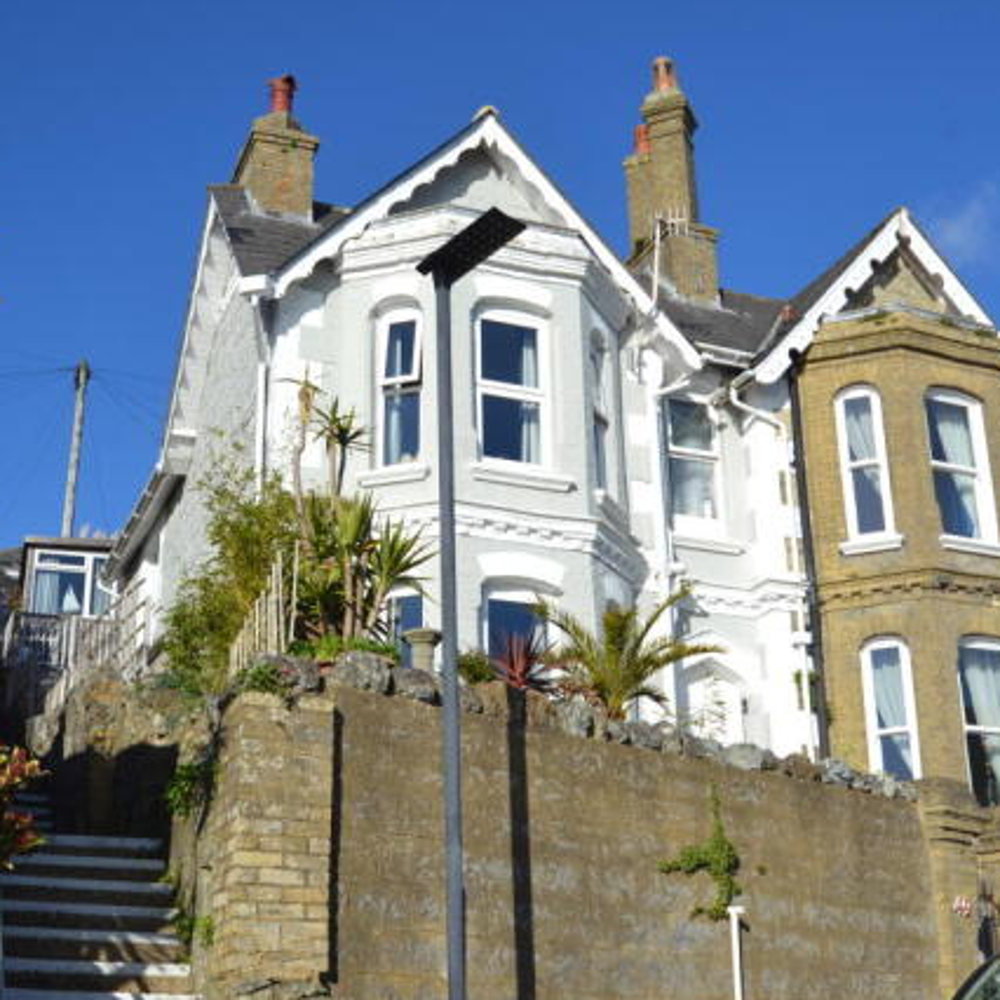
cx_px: 487
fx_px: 1536
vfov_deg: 36.1
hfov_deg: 36.1
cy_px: 506
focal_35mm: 47
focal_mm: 24
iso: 100
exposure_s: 1/250
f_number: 8
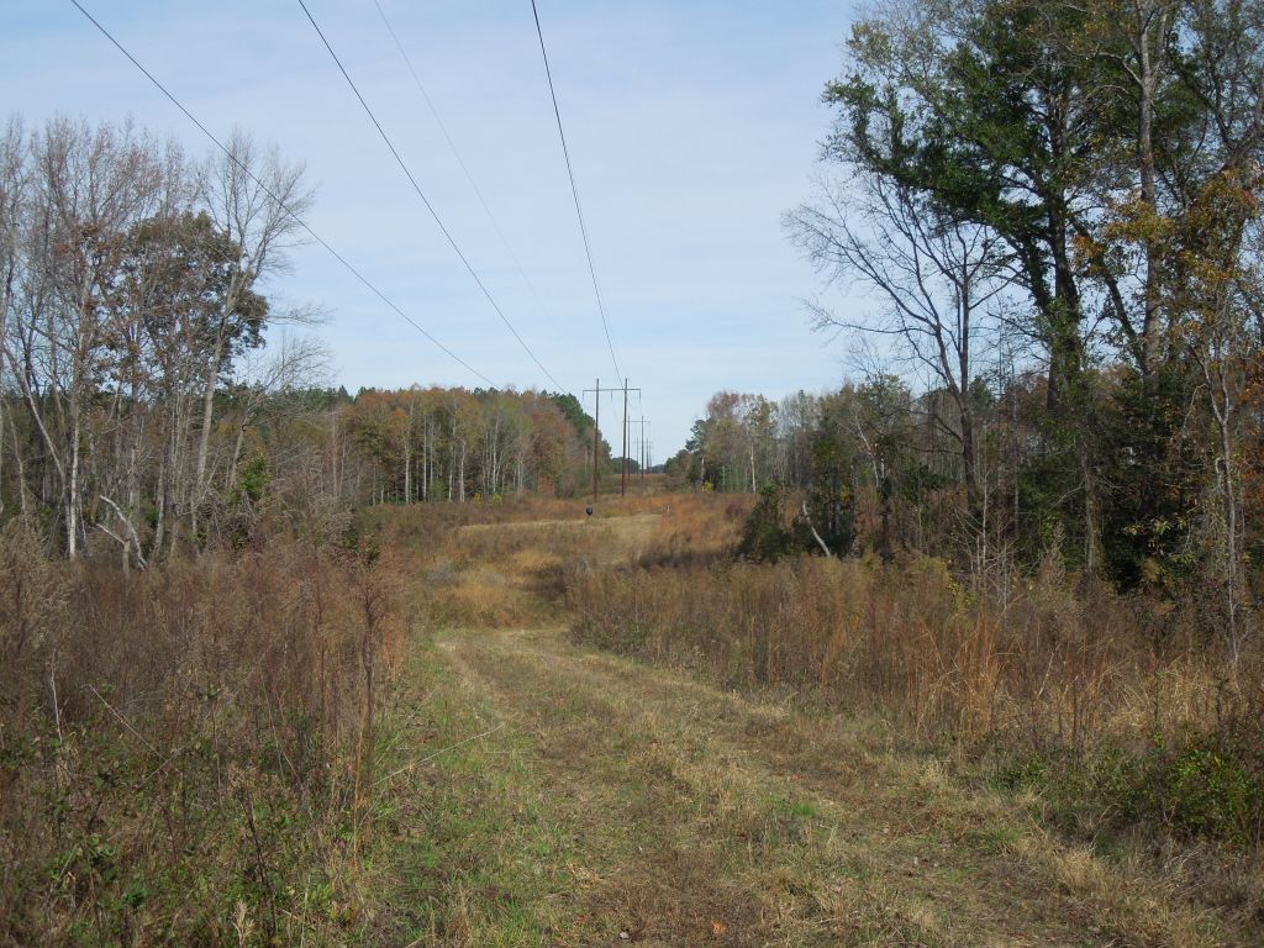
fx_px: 1424
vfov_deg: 36.8
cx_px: 632
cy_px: 474
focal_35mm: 39
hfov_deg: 47.9
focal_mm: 7
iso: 100
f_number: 7.6
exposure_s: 1/320
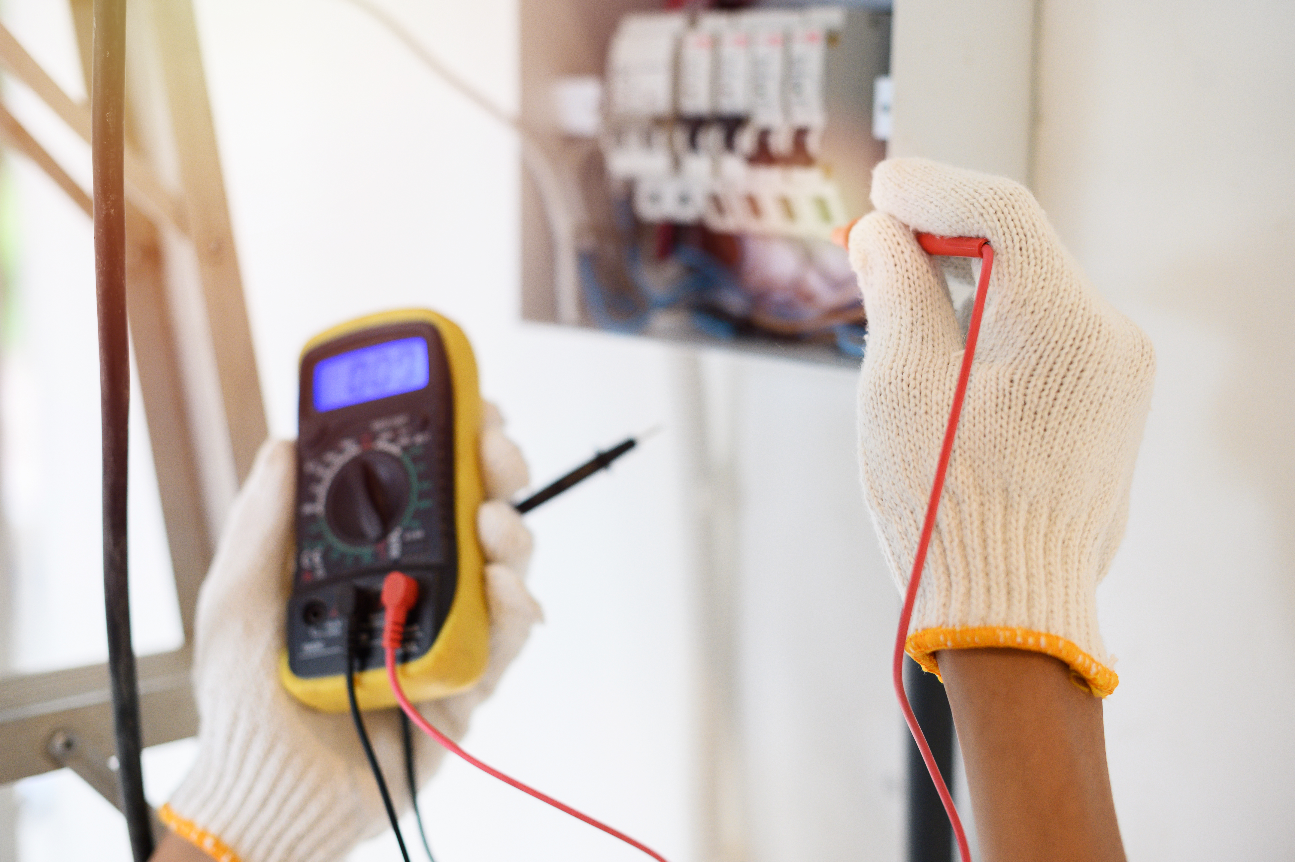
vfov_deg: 27.0
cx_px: 648
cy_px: 431
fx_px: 1797
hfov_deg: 39.6
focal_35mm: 50
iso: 1000
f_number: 2.8
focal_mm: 50
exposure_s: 1/250
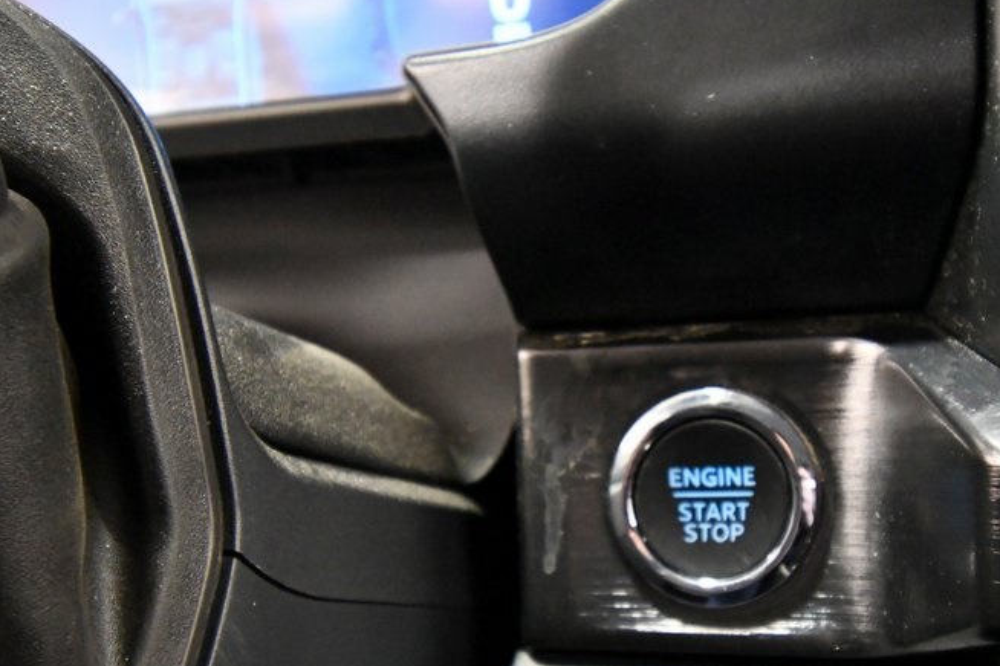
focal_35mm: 47
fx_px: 1305
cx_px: 635
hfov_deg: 41.6
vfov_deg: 28.3
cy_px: 490
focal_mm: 20
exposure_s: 1/60
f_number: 5.6
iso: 5600
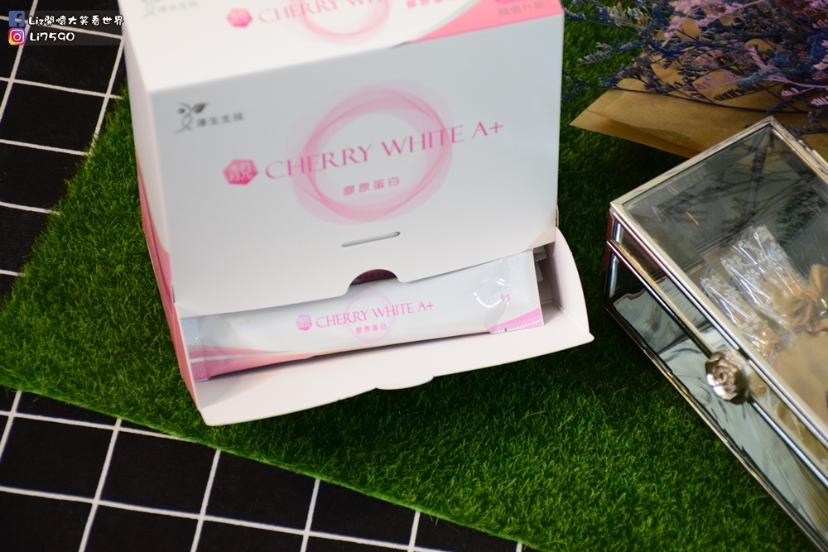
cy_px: 276
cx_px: 414
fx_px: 2588
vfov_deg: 12.2
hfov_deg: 18.2
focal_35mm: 112
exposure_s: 1/125
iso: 1600
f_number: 5
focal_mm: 75
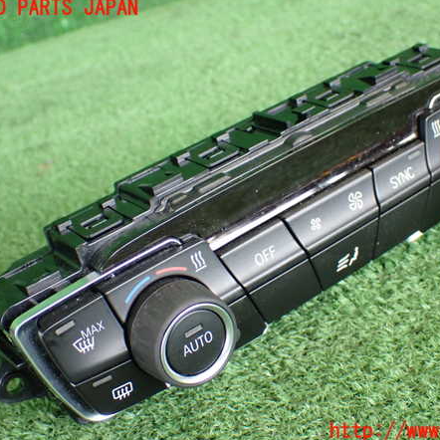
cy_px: 220
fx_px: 863
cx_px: 256
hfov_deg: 28.6
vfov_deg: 28.6
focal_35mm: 60
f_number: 3.2
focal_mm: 9.01
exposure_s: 1/60
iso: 800
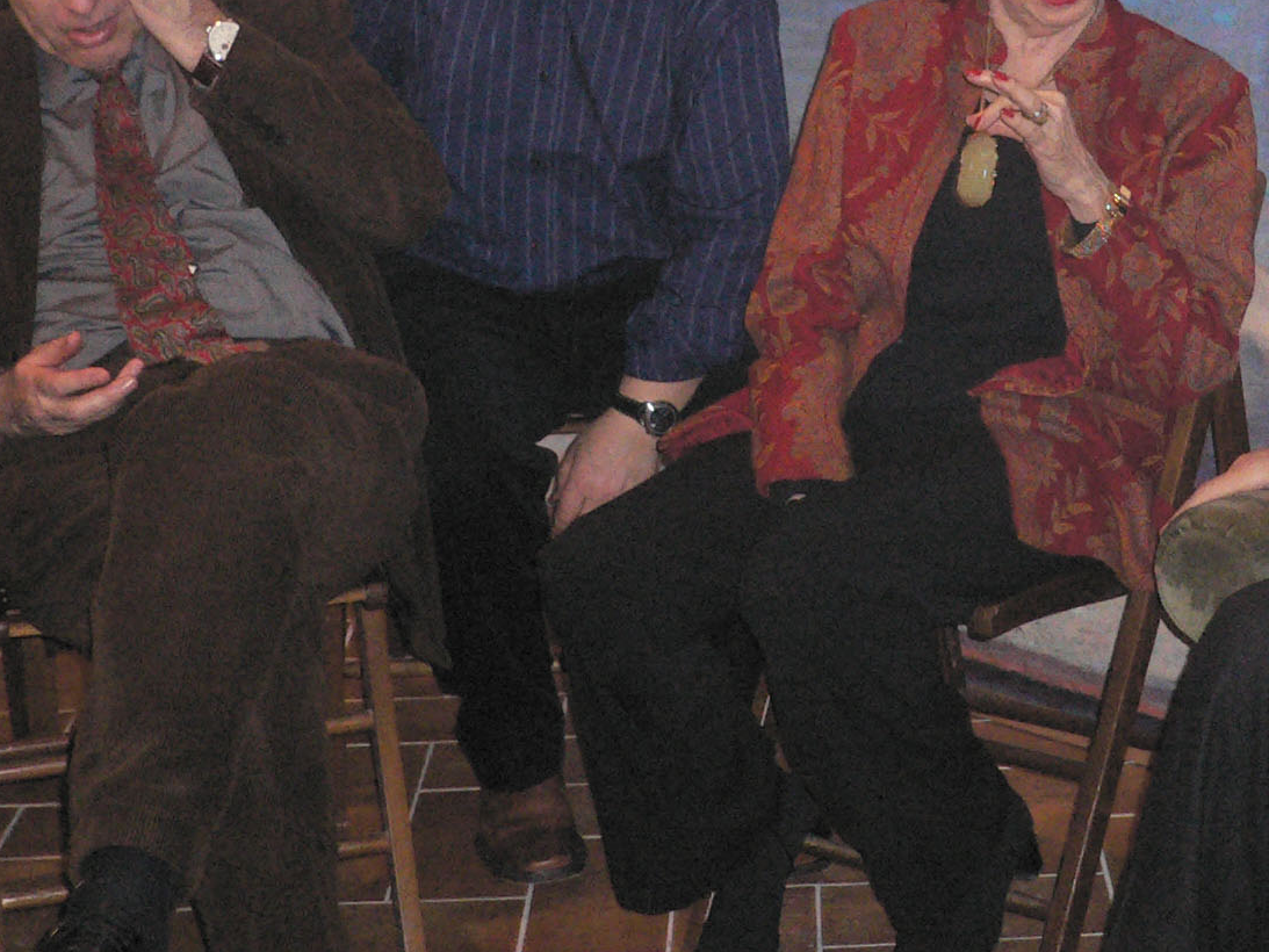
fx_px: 3006
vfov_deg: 17.7
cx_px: 823
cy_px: 62
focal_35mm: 82
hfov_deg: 23.7
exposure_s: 1/60
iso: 300
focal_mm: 5.8
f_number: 2.8
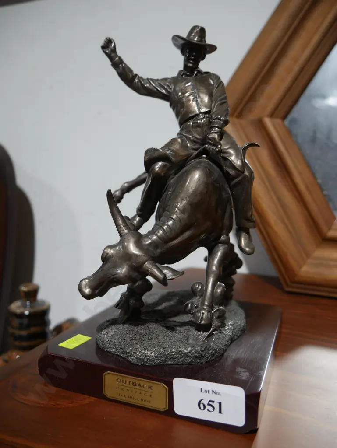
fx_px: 363
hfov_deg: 49.8
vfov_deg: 63.4
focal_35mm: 28
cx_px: 168
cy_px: 224
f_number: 3.5
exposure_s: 1/60
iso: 250
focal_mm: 14
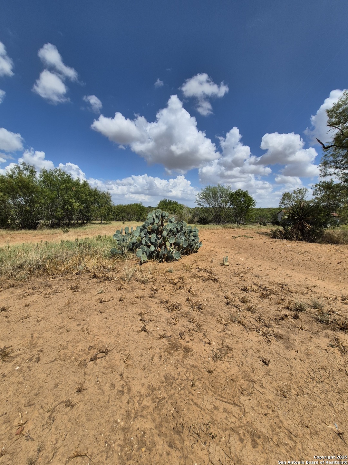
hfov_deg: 89.9
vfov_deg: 106.2
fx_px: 174
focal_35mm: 13
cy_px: 232
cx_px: 174
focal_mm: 1.74
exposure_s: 1/3248
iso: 50
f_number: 2.2
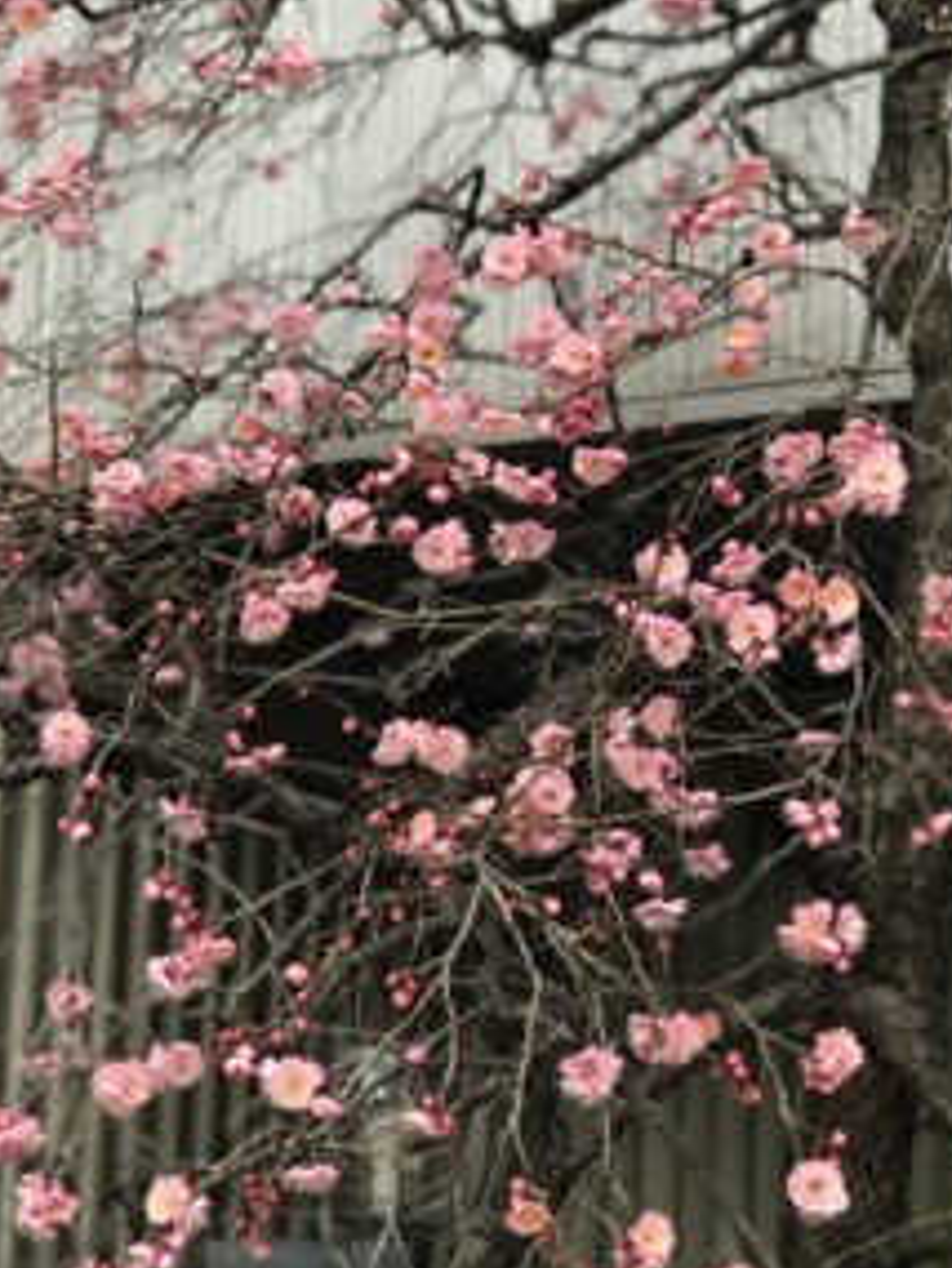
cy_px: 712
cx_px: 596
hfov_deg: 16.4
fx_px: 3298
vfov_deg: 21.8
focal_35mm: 90
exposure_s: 1/135
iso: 20
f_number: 2.8
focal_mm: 6.6
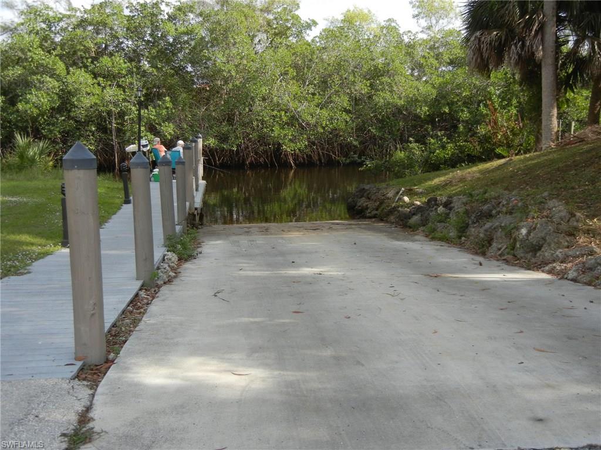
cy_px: 225
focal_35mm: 39
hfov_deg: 47.9
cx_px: 300
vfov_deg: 36.8
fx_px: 677
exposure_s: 1/585
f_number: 3.7
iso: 160
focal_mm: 7.1
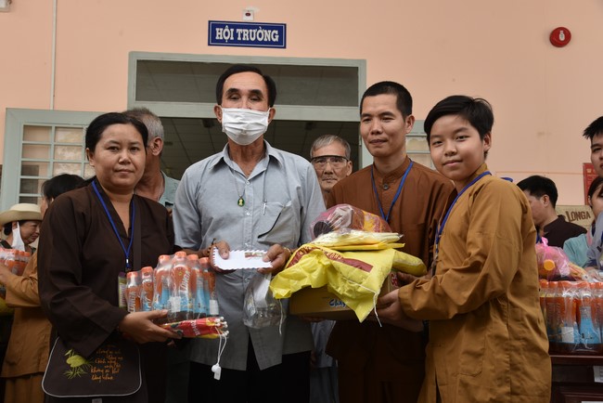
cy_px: 202
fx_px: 637
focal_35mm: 38
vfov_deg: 35.1
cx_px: 302
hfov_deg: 50.7
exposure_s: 1/250
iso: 400
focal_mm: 38
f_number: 8
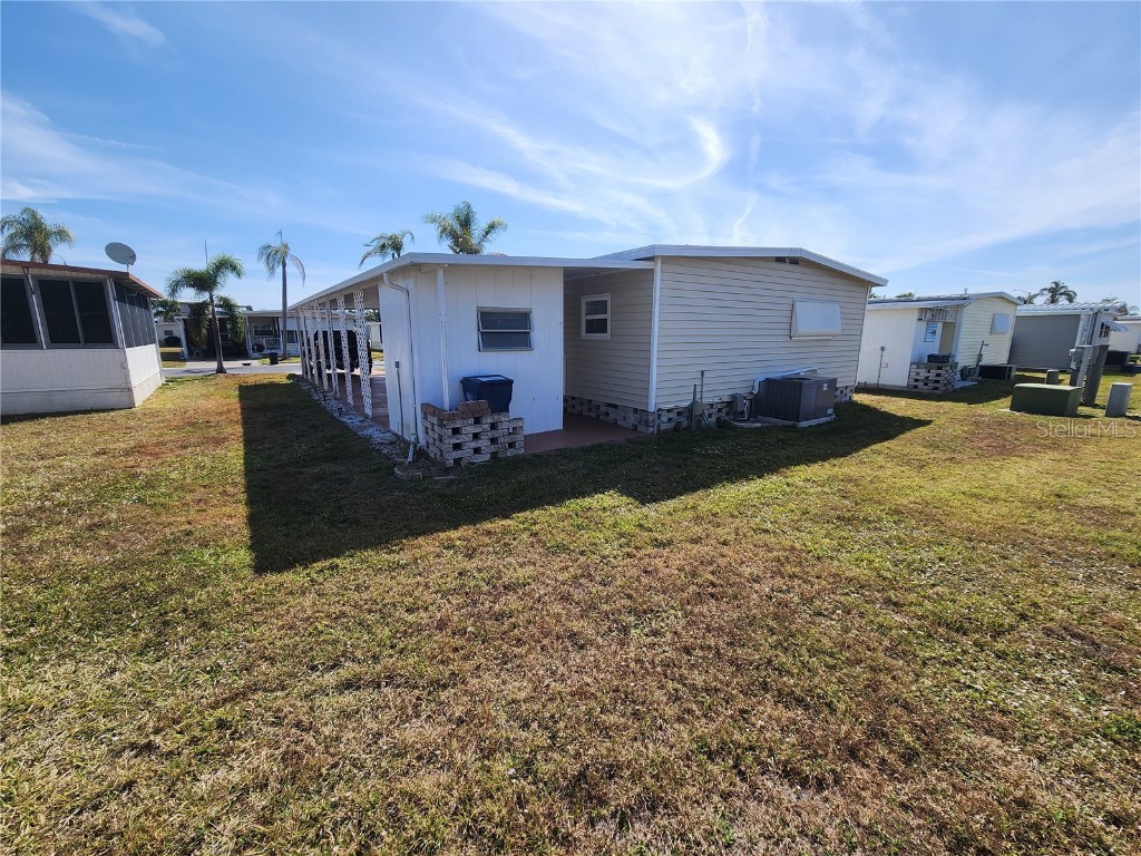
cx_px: 570
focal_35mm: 13
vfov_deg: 89.9
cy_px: 428
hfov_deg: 106.2
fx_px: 429
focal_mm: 2.2
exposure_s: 1/2339
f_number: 2.2
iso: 50
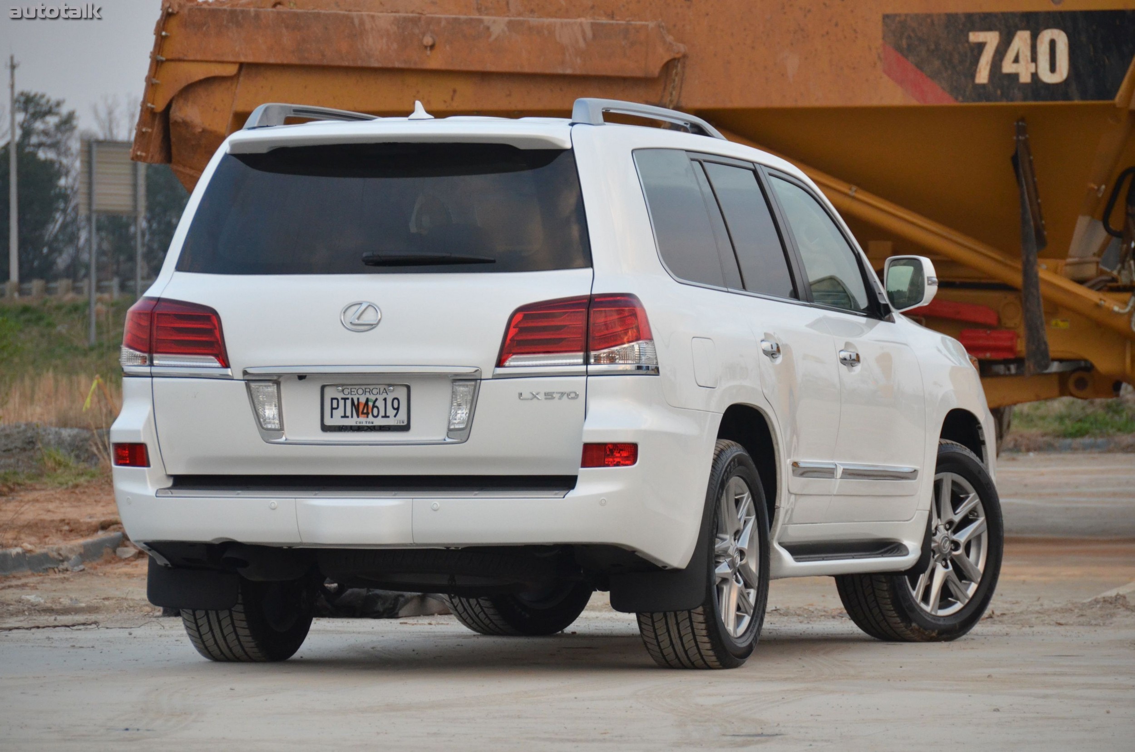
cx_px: 568
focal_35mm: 202
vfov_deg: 6.8
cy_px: 376
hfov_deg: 10.2
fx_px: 6371
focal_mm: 135
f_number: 5.6
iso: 1600
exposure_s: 1/500
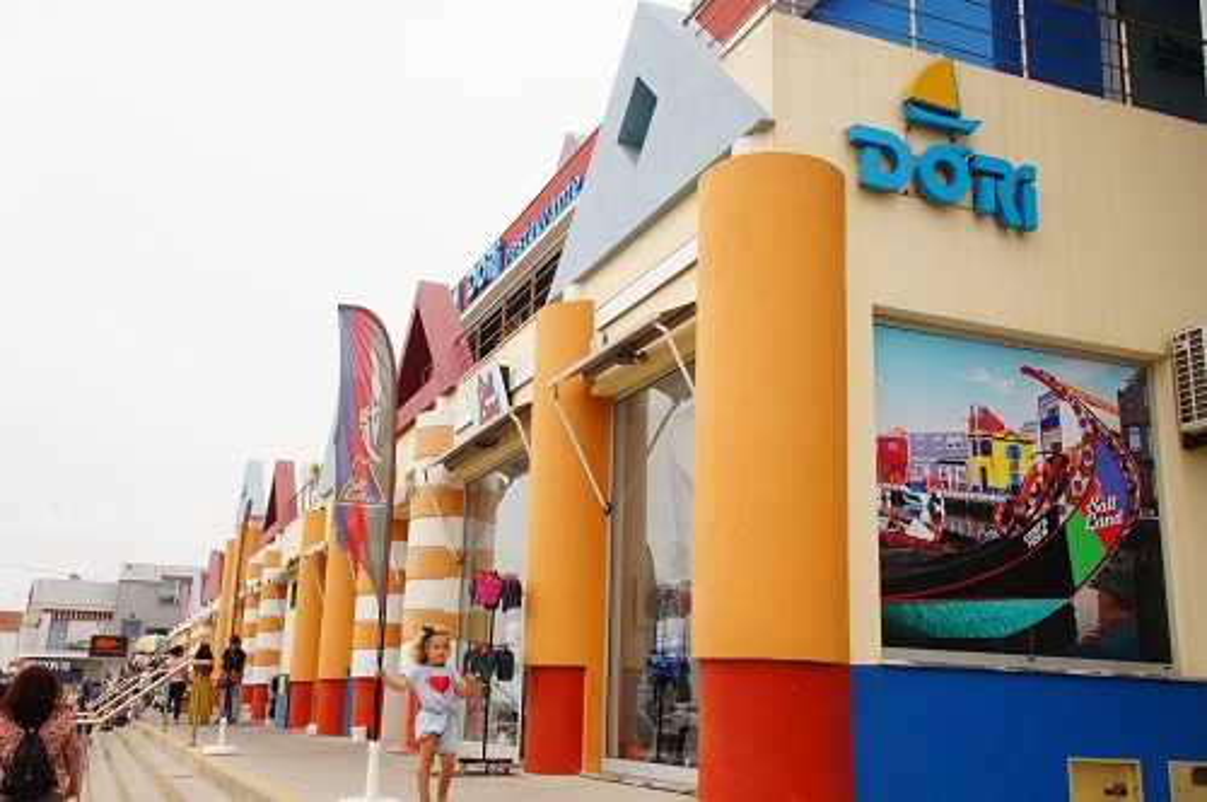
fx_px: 1205
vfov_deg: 36.8
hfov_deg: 53.2
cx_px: 604
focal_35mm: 36
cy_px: 401
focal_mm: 24
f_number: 14
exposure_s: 1/640
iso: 800
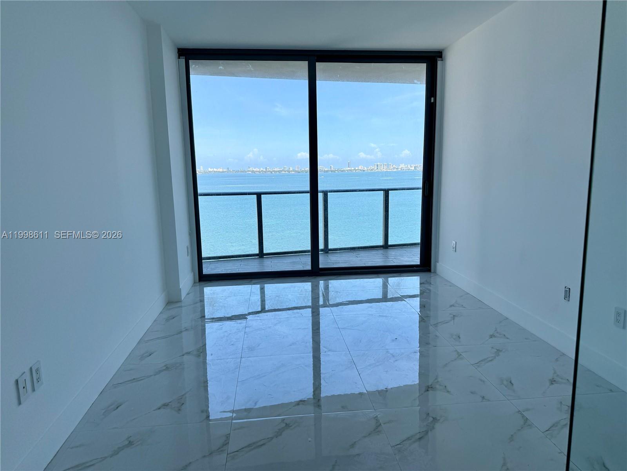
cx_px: 314
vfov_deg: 56.8
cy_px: 236
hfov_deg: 71.6
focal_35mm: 24
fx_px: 435
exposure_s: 1/1855
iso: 80
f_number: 1.78
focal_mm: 6.76
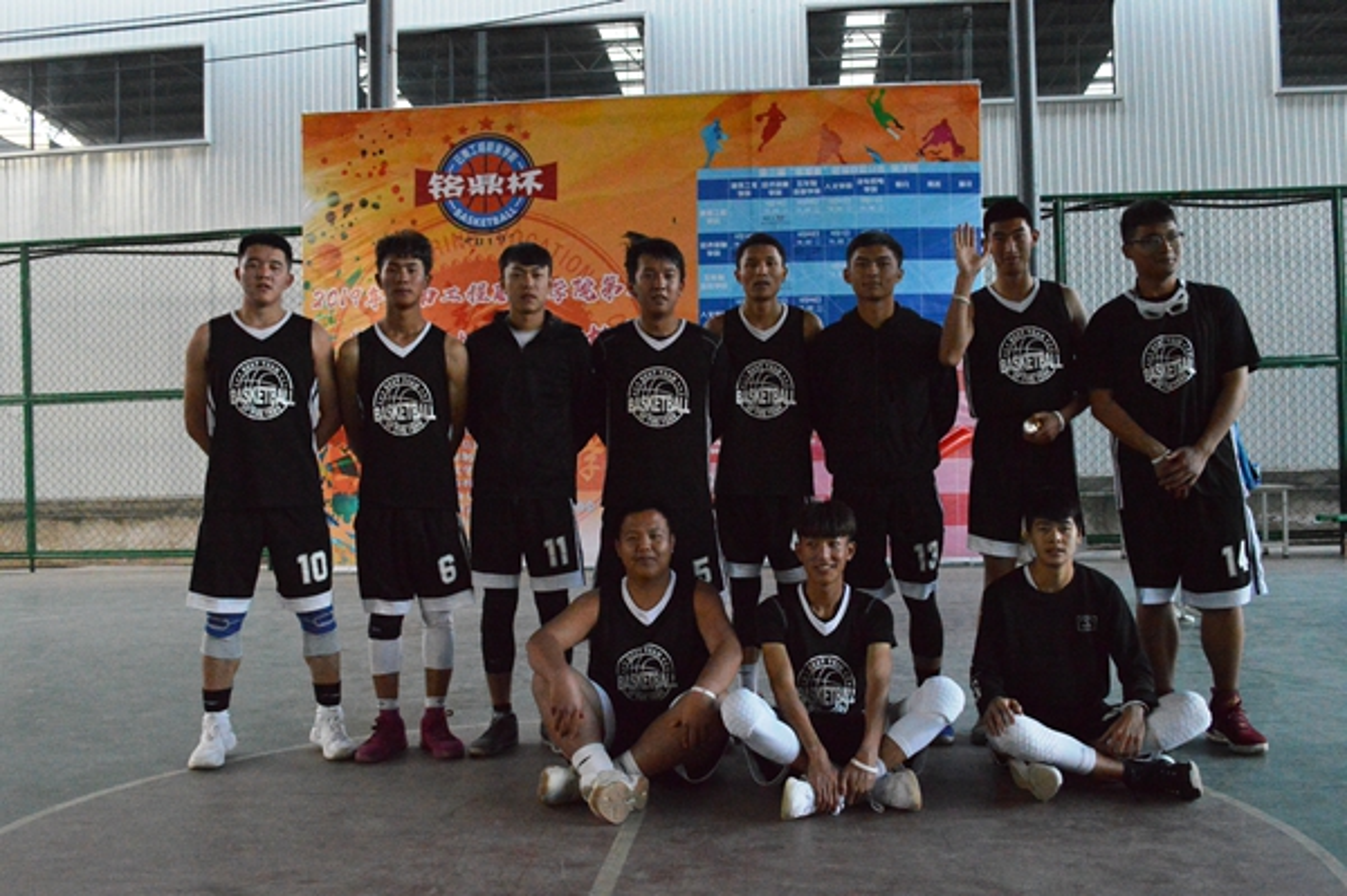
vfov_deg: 39.9
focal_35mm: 33
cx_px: 674
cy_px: 448
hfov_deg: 57.3
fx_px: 1234
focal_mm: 22
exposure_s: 1/320
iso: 6400
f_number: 6.3
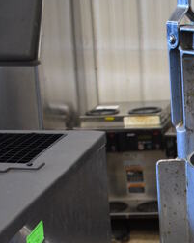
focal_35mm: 92
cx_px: 270
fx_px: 661
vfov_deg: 19.4
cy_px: 305
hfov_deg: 15.6
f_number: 3.5
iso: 1000
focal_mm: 18
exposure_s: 1/125
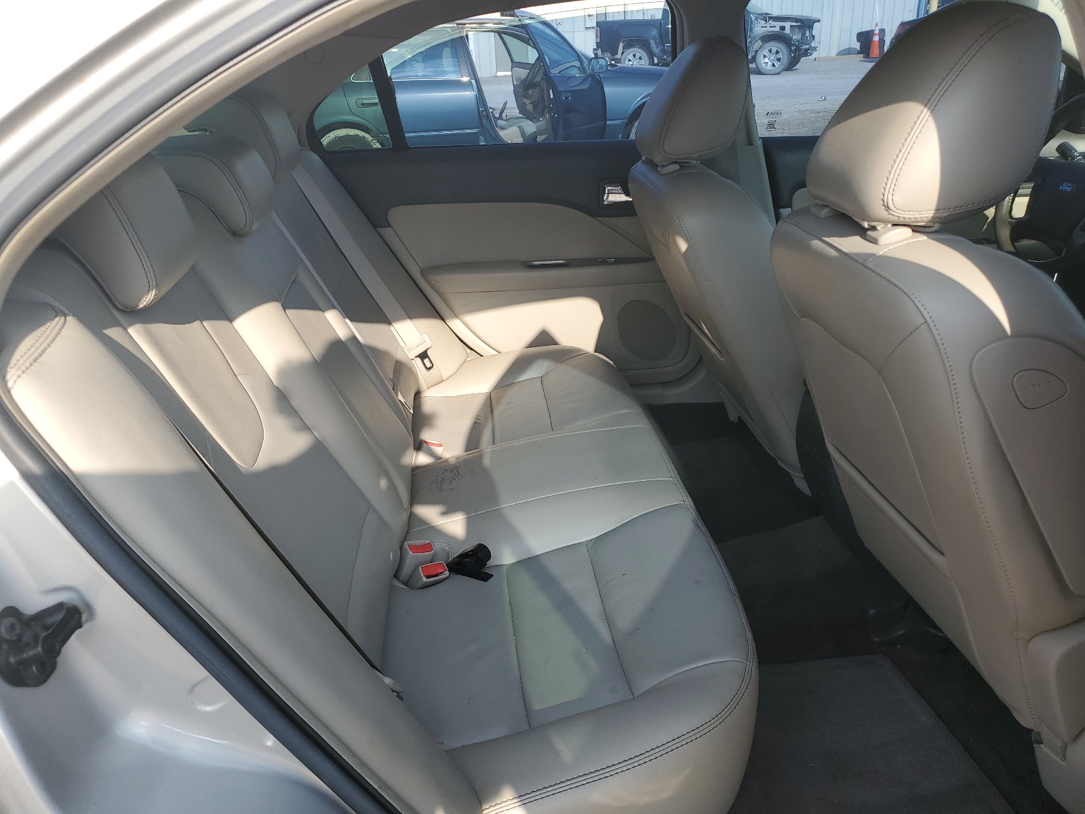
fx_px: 815
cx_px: 542
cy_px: 407
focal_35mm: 26
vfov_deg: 53.1
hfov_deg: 67.3
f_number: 1.5
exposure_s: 1/1111
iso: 50
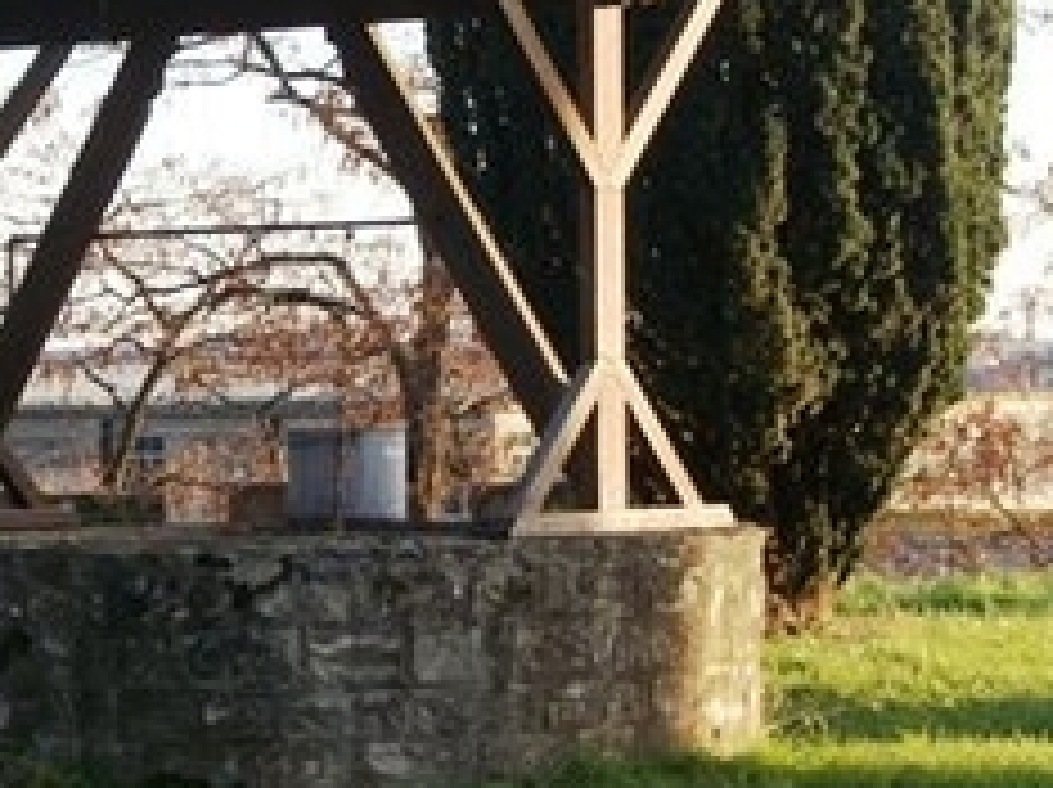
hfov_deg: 12.4
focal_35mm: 159
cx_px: 324
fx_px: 4832
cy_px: 288
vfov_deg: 9.3
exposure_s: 1/160
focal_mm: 11
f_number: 4.1
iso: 80
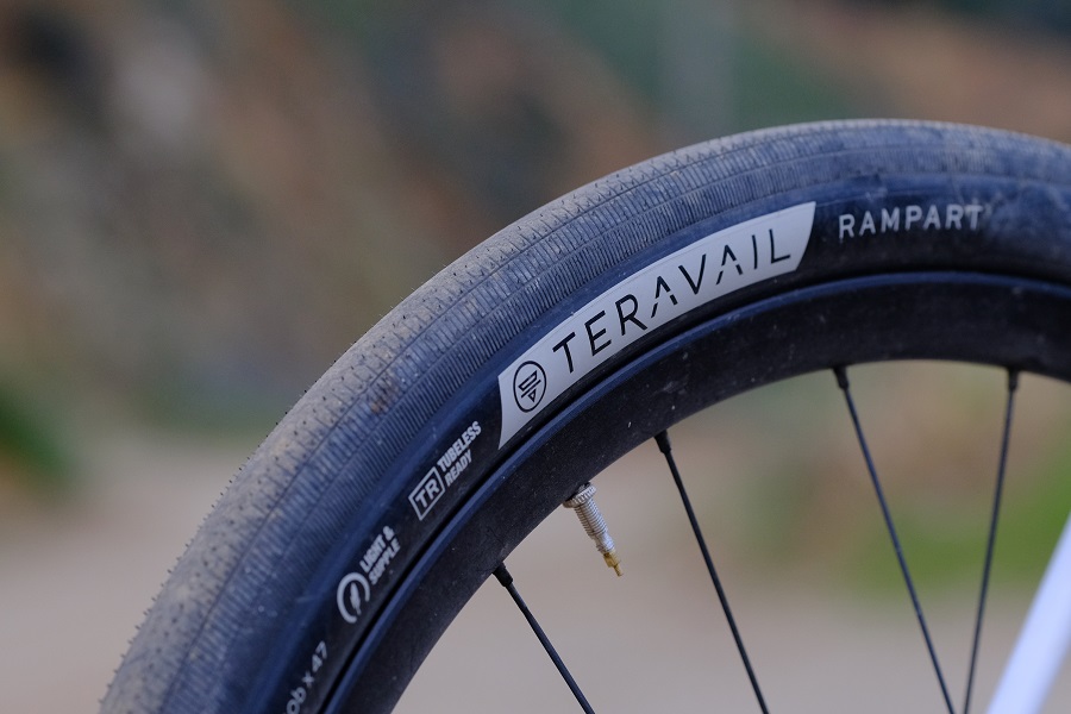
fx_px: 4016
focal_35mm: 135
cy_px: 357
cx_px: 536
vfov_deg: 10.2
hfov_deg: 15.2
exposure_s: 1/1000
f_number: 4
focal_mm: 90
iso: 1600
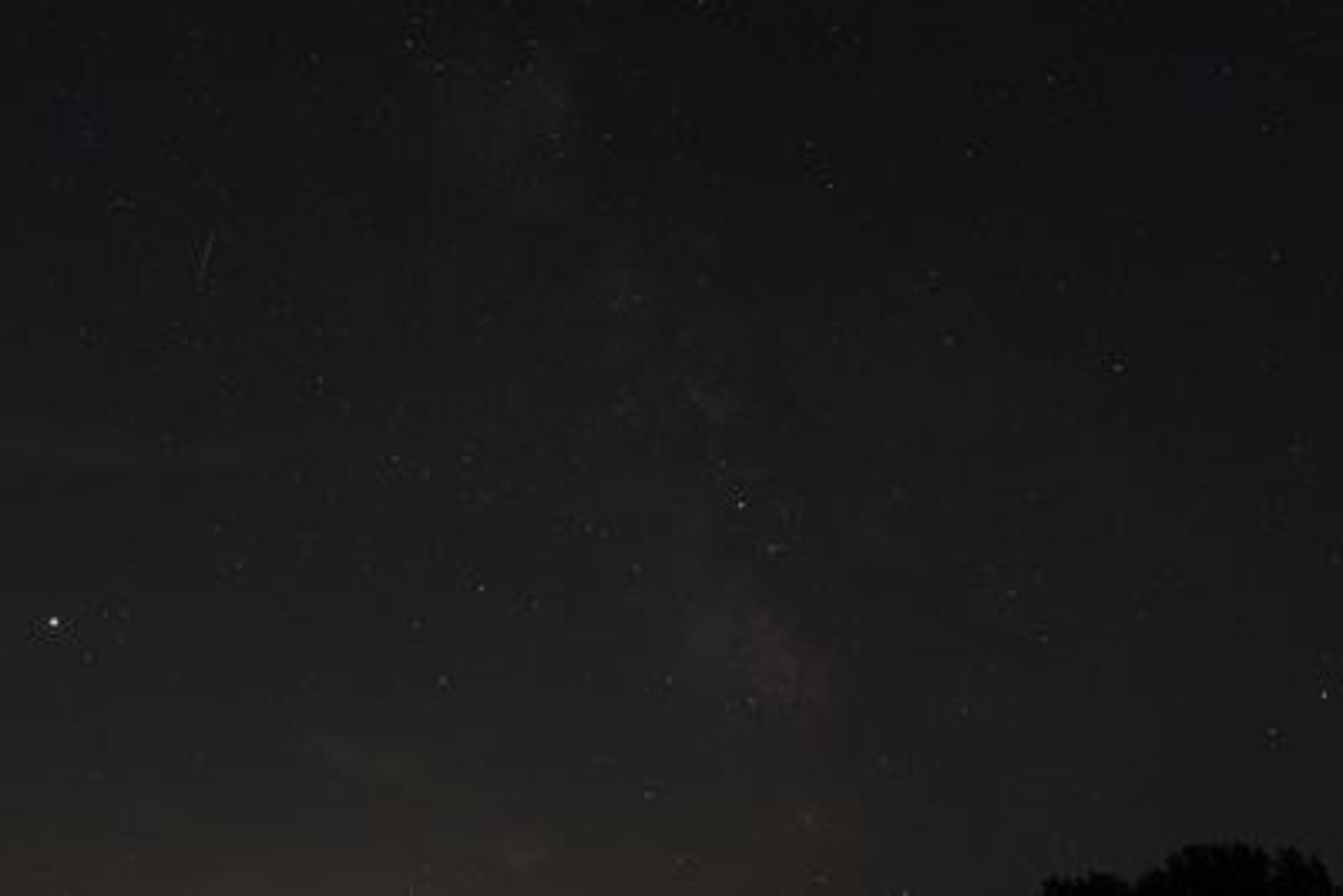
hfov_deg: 53.1
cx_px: 672
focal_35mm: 36
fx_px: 1343
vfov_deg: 36.9
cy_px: 448
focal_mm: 24
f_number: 2.8
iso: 1600
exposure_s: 9.1
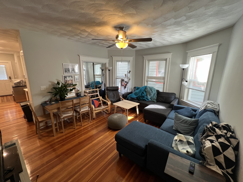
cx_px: 122
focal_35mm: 13
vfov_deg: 89.9
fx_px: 91
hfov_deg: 106.2
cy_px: 91
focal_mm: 1.57
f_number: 1.8
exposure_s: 1/60
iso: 160
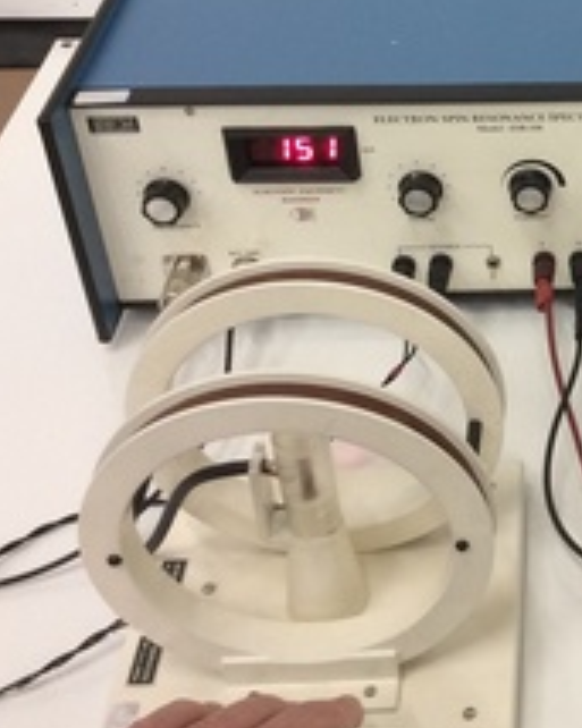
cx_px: 745
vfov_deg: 26.9
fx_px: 1508
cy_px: 223
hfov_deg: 20.1
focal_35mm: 70
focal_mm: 3.3
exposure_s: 1/24
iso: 64
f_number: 2.4
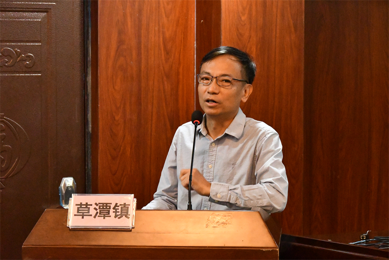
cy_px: 130
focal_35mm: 142
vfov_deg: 9.7
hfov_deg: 14.4
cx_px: 194
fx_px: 1534
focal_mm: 95
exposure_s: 1/160
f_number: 9
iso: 16000
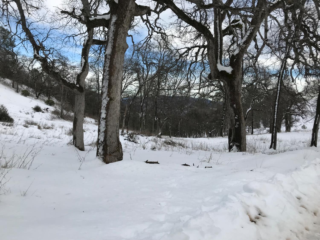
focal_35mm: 28
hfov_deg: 63.4
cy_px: 120
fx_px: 259
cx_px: 160
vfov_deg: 49.7
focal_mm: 3.99
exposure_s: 1/1389
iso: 20
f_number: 1.8
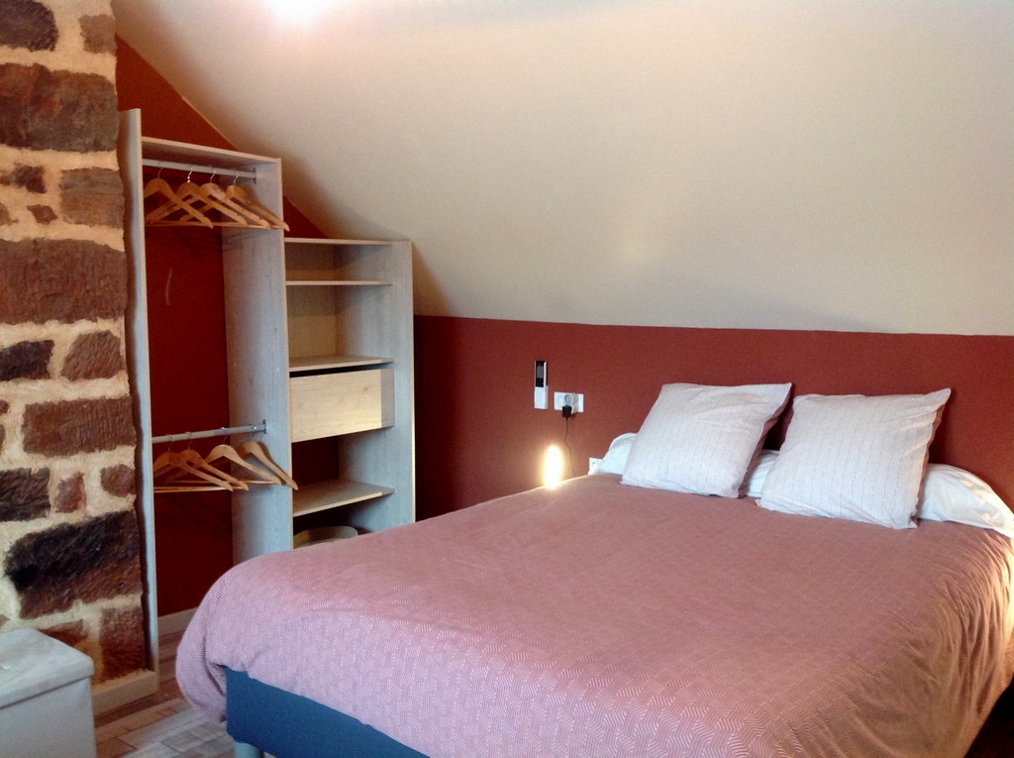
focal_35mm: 35
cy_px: 379
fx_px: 1024
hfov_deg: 52.7
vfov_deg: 40.6
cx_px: 507
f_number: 2.4
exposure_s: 1/17
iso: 200
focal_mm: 4.28
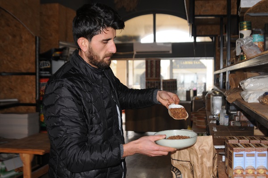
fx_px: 312
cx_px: 134
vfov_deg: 31.8
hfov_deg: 46.5
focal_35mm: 42
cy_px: 89
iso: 200
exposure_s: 1/60
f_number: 3.5
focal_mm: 28
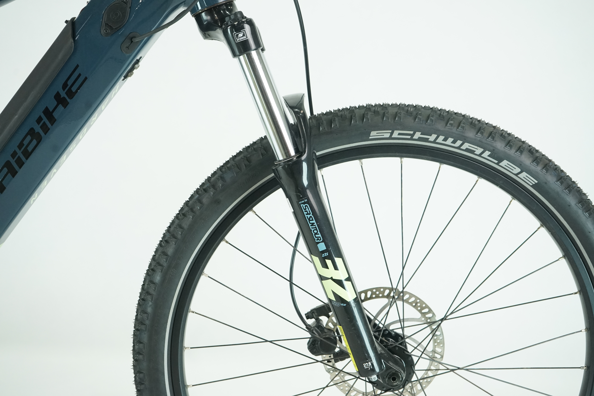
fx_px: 759
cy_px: 198
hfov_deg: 42.7
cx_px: 297
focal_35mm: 46
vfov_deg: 29.2
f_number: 6.3
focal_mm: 46
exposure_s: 1/200
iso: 2500
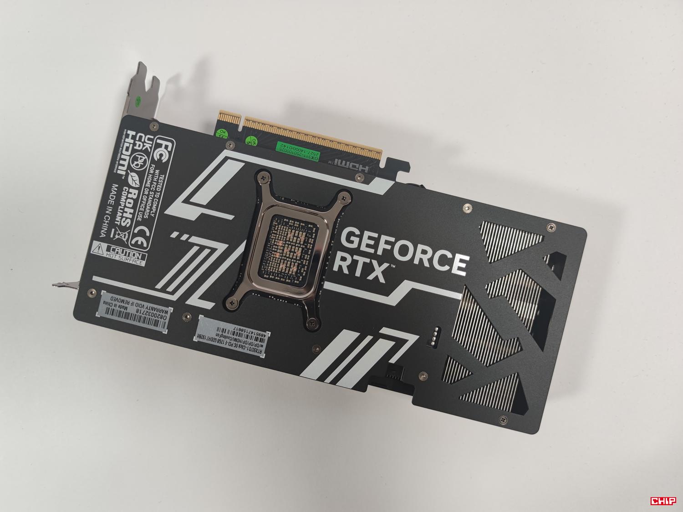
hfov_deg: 69.4
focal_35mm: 25
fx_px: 493
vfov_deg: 54.9
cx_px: 342
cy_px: 256
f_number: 1.85
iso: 65
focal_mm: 6.78
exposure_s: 1/100
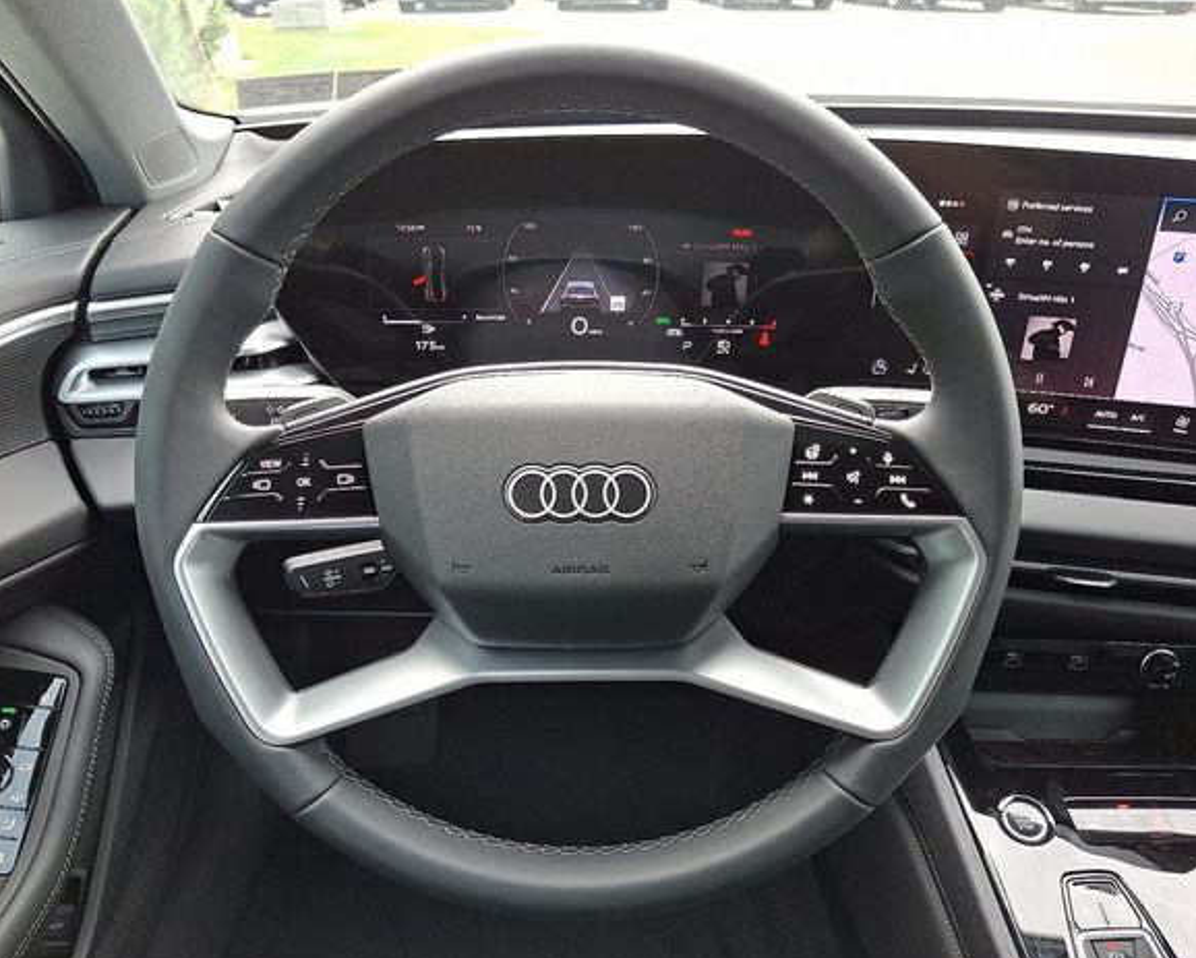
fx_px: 956
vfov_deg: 53.2
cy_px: 490
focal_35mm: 27
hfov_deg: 64.0
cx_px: 577
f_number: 1.8
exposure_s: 1/120
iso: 37
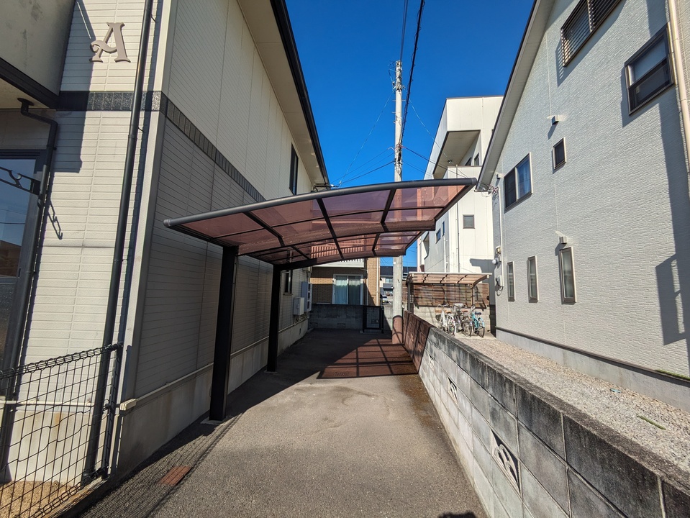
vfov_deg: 85.7
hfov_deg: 102.0
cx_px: 345
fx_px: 279
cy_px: 259
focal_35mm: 14
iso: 46
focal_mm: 1.83
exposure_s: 1/3205
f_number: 2.2
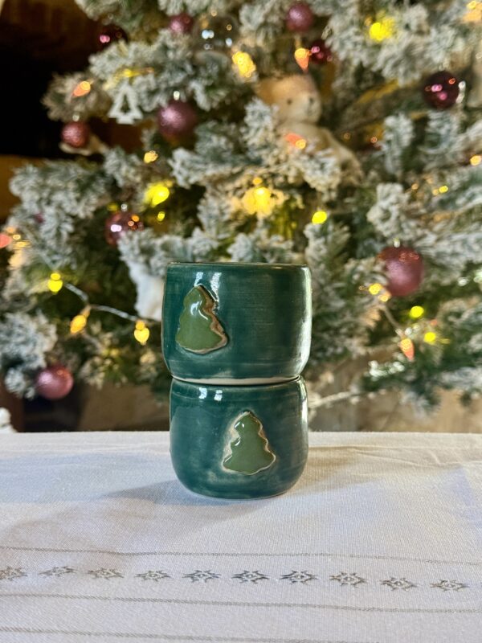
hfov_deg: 30.3
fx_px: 891
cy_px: 322
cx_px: 241
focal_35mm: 48
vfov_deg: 39.7
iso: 250
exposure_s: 1/42
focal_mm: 6.76
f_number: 1.78
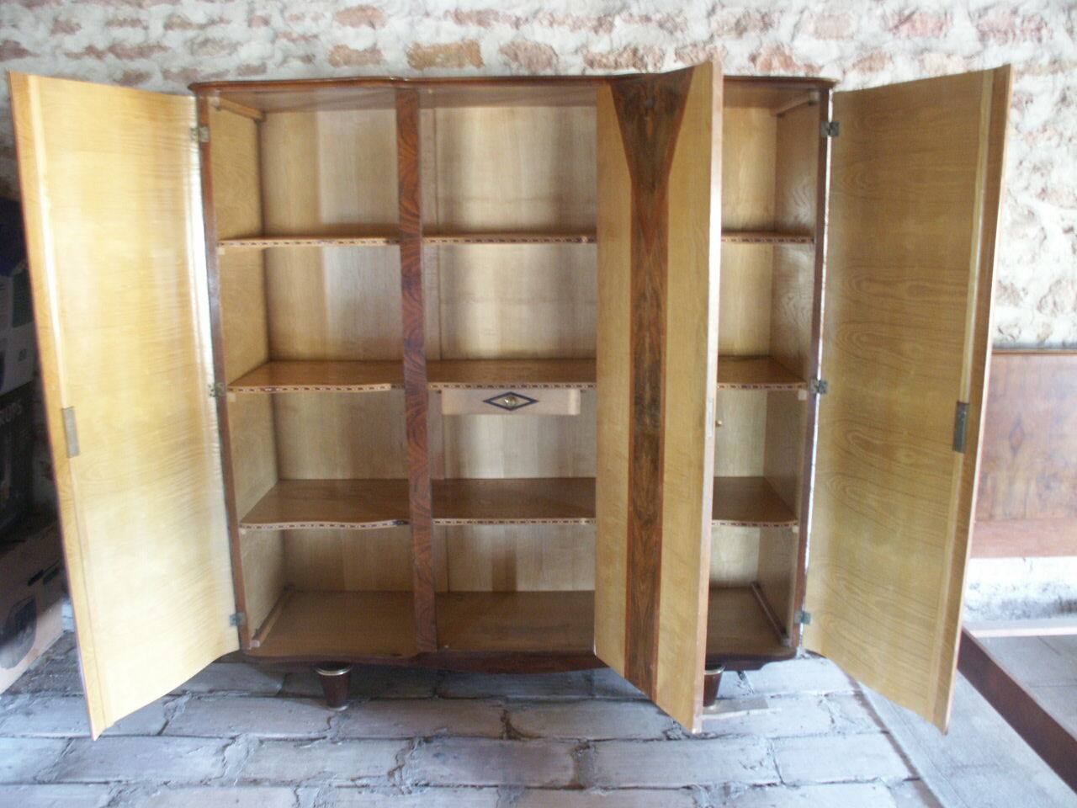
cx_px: 538
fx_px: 871
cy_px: 404
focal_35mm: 28
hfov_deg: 63.4
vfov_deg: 49.7
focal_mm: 7.21
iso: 200
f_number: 3.5
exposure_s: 1/1.5
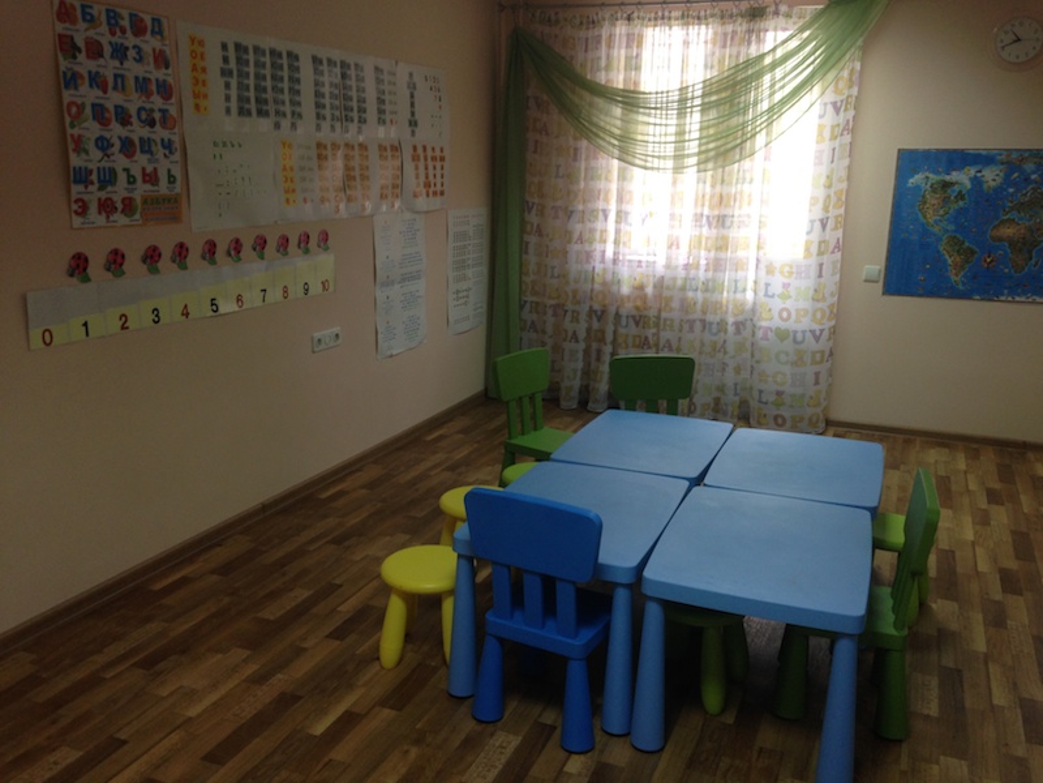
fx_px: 994
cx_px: 522
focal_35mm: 33
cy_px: 392
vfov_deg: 42.9
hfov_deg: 55.4
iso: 80
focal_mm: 4.12
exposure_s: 1/20
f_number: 2.4
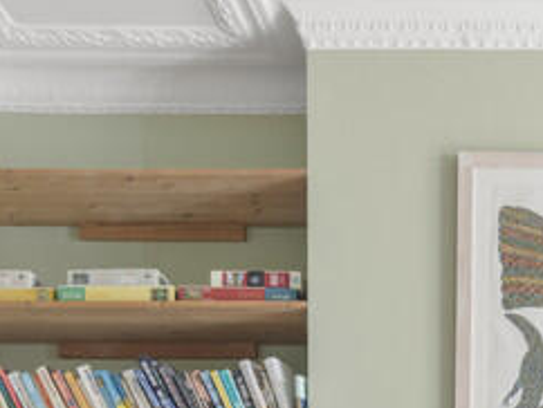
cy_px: 706
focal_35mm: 61
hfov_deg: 29.1
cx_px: 570
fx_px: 958
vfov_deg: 19.1
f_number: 6.3
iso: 500
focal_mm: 15
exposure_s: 1/8
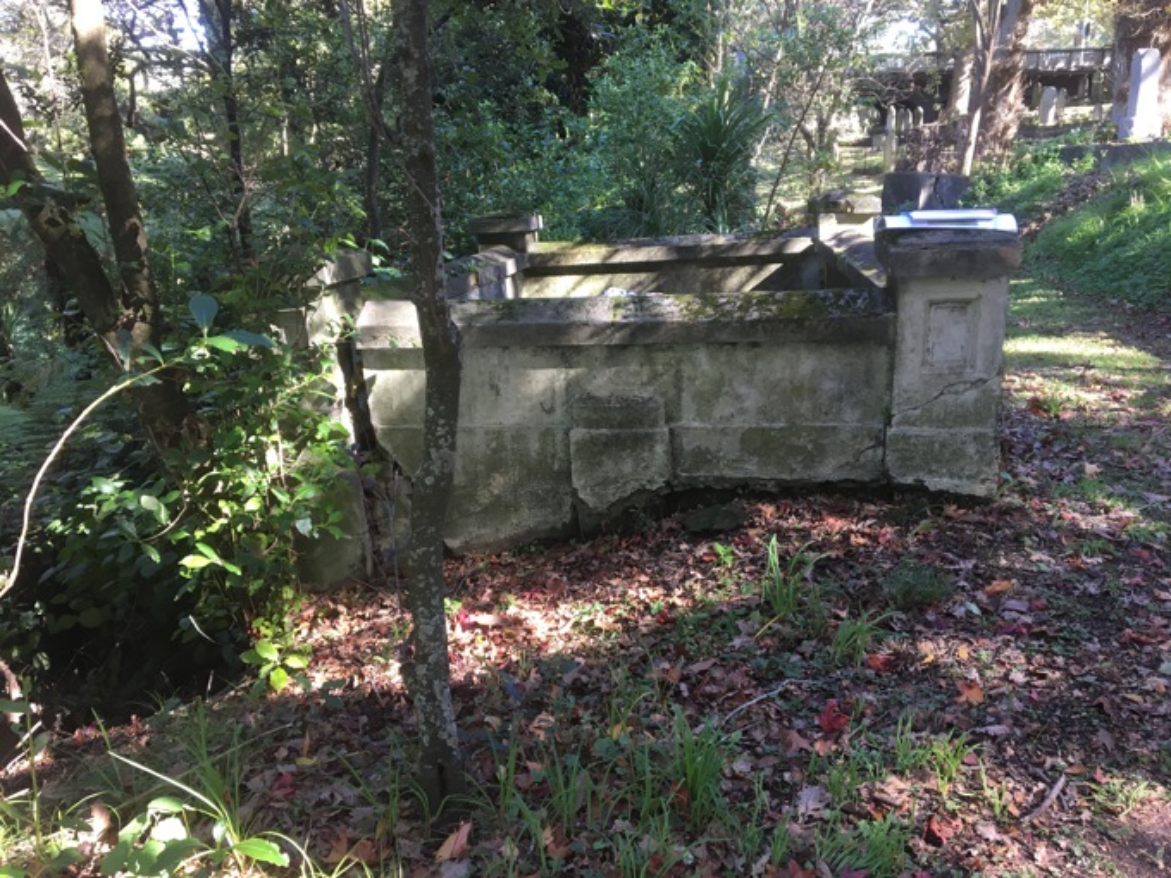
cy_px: 439
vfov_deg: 48.2
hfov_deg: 61.7
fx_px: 981
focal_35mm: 29
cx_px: 586
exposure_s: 1/33
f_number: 2.2
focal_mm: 4.15
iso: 25
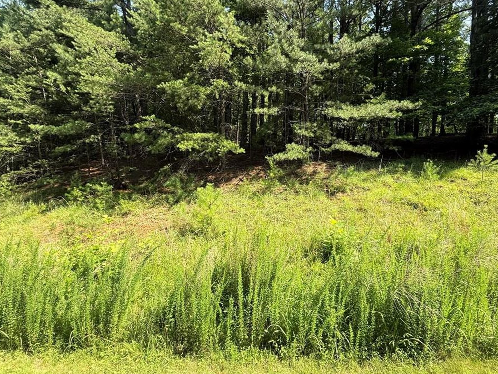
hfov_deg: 94.3
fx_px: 230
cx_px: 268
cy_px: 176
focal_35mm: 16
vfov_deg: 78.0
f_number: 2.2
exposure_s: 1/433
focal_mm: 2.22
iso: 50
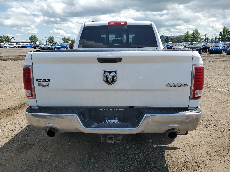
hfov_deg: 67.3
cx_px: 115
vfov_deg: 53.1
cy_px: 86
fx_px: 173
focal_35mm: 26
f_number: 1.5
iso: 50
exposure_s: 1/3333
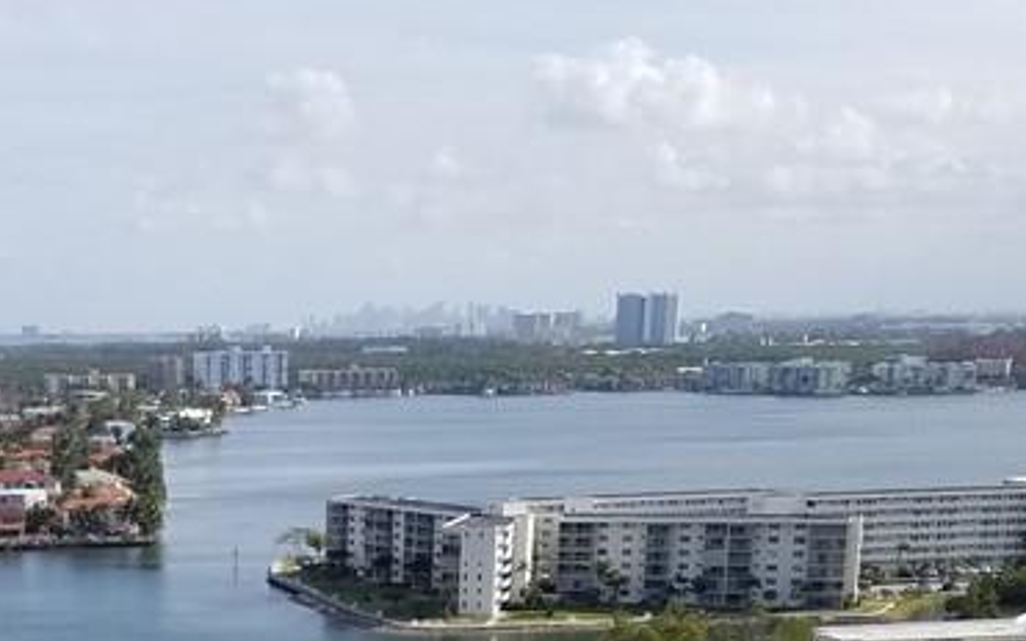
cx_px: 133
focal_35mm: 76
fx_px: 2125
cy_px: 765
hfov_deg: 26.4
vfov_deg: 16.5
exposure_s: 1/2600
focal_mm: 4.2
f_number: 1.7
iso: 50
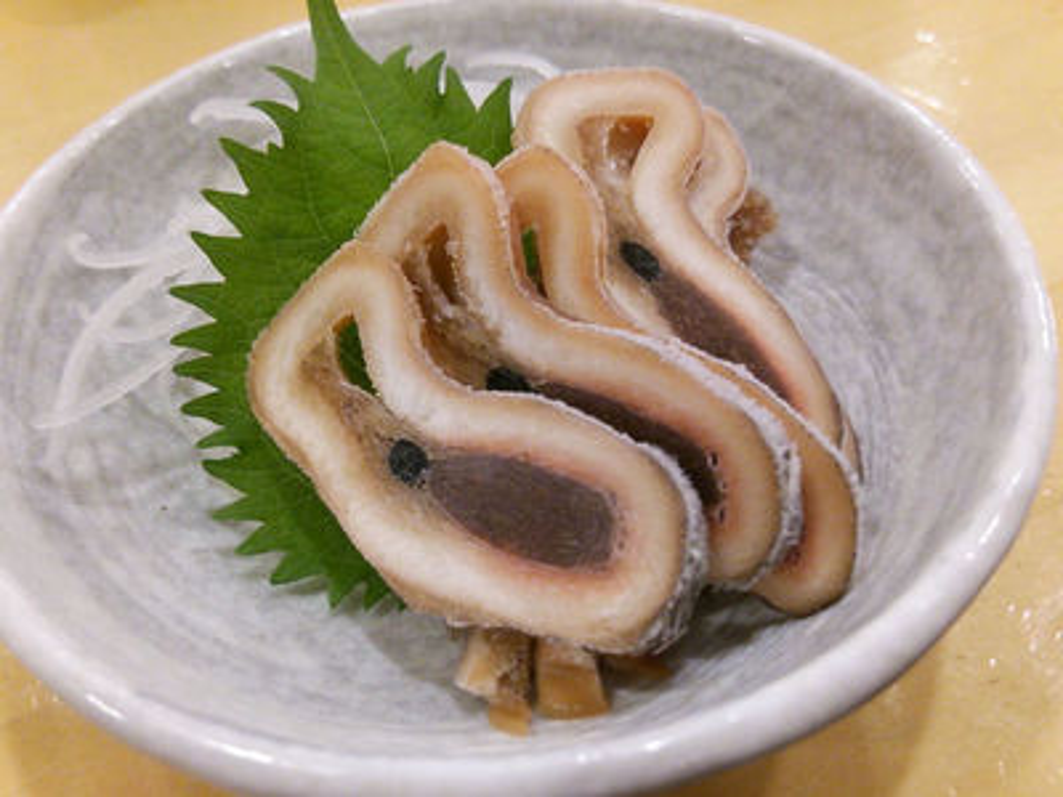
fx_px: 921
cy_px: 398
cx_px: 532
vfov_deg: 46.8
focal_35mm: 30
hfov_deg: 60.0
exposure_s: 1/30
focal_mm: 4.06
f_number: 1.94
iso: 160
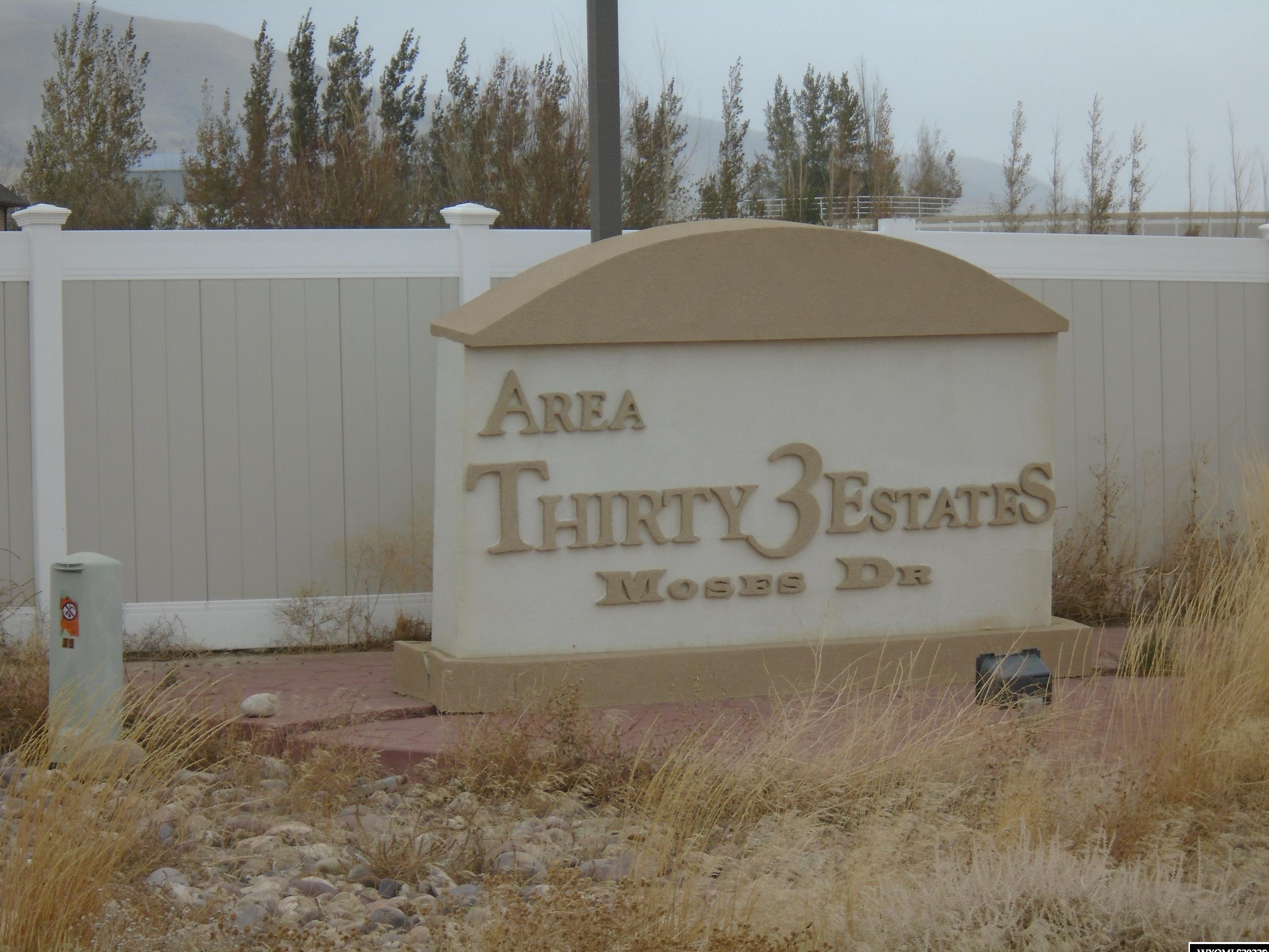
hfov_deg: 14.9
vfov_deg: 11.2
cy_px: 480
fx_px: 4839
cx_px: 631
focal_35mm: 132
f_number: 6.4
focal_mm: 23
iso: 100
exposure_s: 1/125
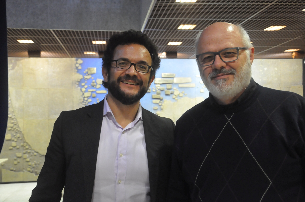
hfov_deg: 46.4
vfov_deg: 31.8
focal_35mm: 42
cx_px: 152
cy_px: 101
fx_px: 355
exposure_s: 1/25
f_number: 4
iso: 3200
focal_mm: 28
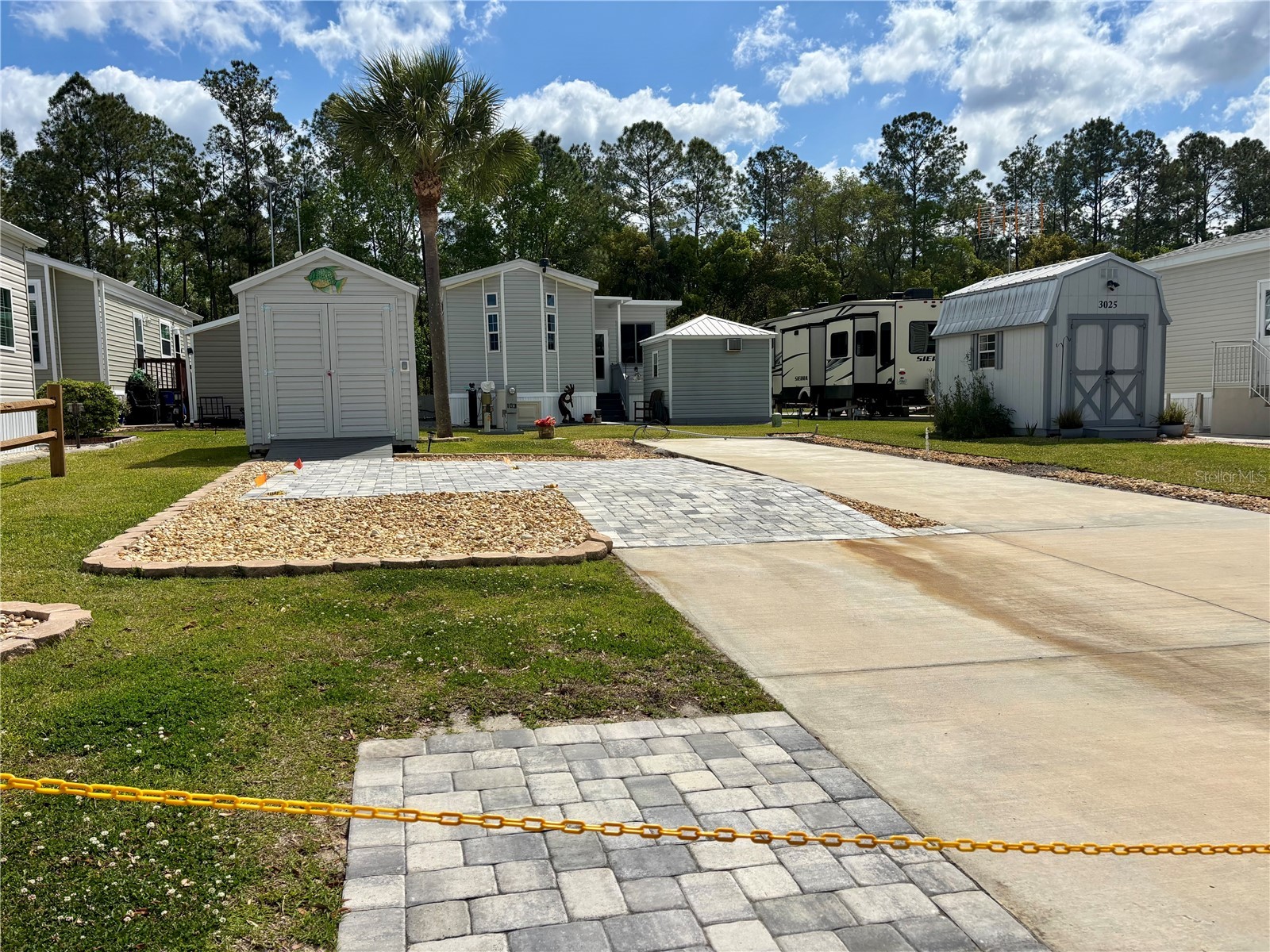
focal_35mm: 26
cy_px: 476
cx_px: 635
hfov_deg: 67.3
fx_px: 954
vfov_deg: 53.1
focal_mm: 5.96
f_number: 1.6
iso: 50
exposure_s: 1/7692
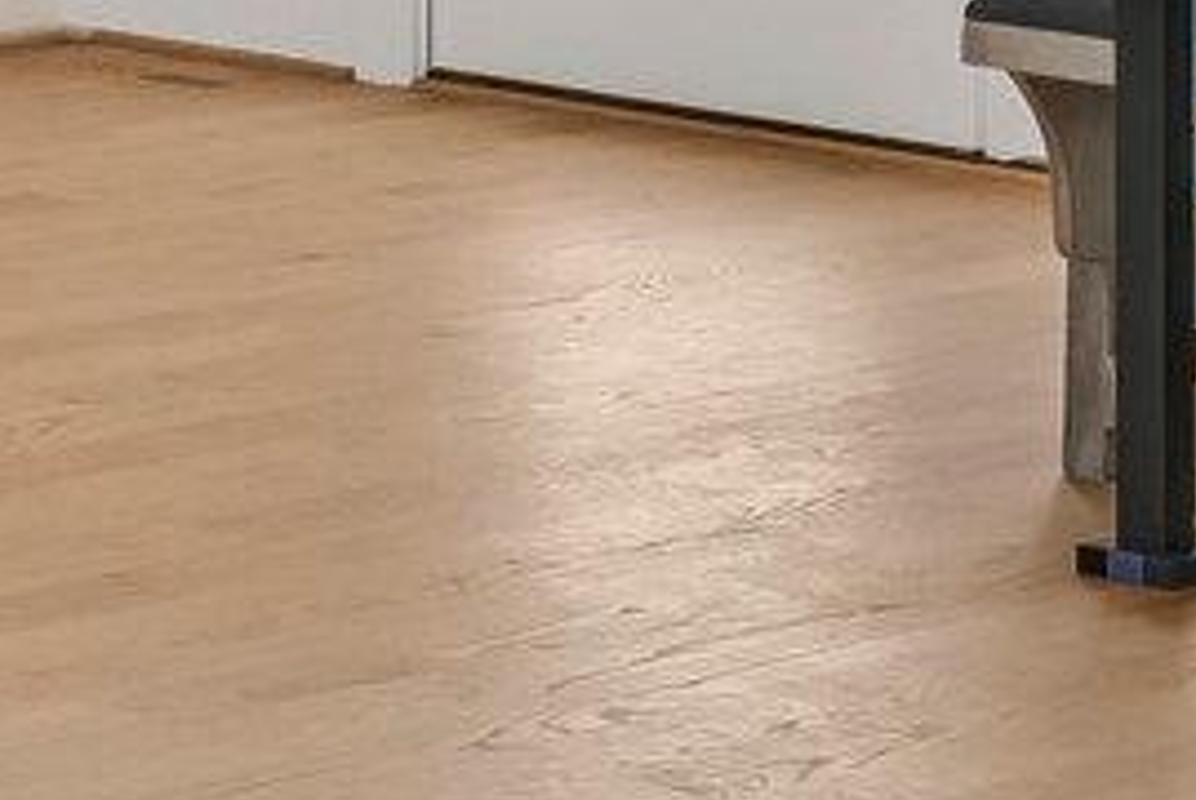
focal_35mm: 228
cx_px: -823
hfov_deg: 8.7
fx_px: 7583
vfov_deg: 5.8
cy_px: -1060
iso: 640
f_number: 8
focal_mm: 30
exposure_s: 1/80
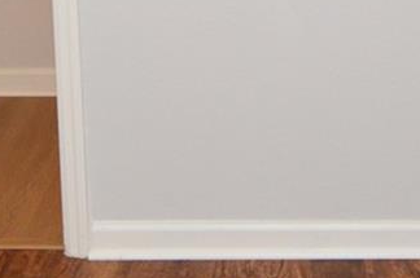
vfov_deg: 14.7
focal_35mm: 89
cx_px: 319
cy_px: -73
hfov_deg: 22.7
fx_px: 1037
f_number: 4
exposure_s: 1/60
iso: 900
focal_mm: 12
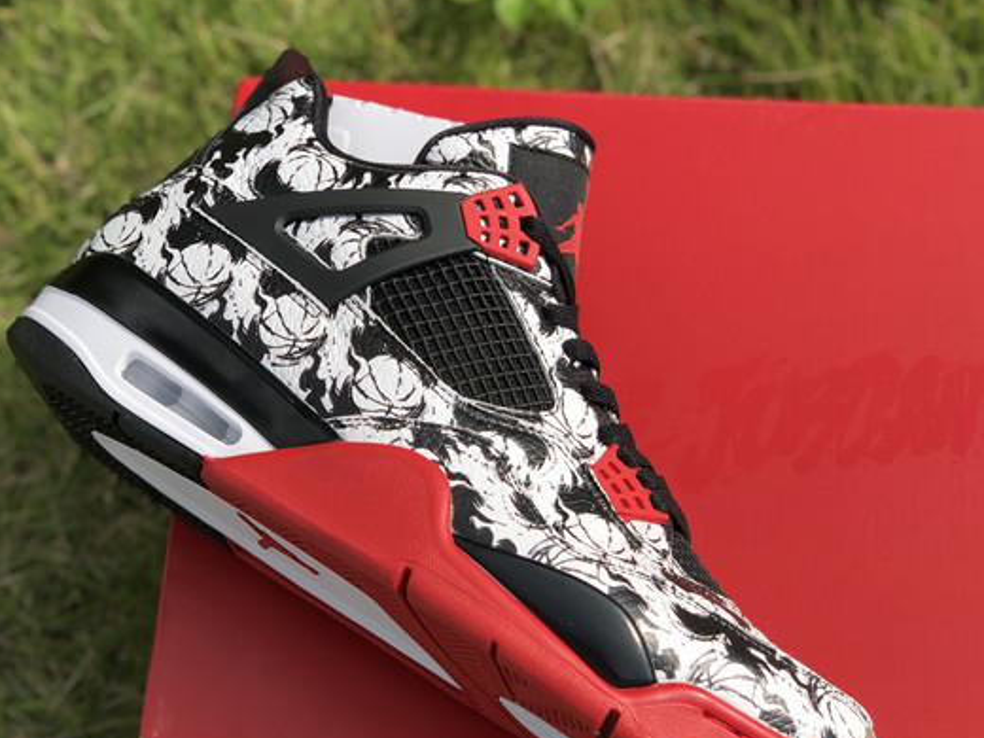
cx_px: 443
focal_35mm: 74
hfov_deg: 26.3
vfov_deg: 19.9
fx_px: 2104
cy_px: 383
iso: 16
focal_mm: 6
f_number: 2.4
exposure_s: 1/1333
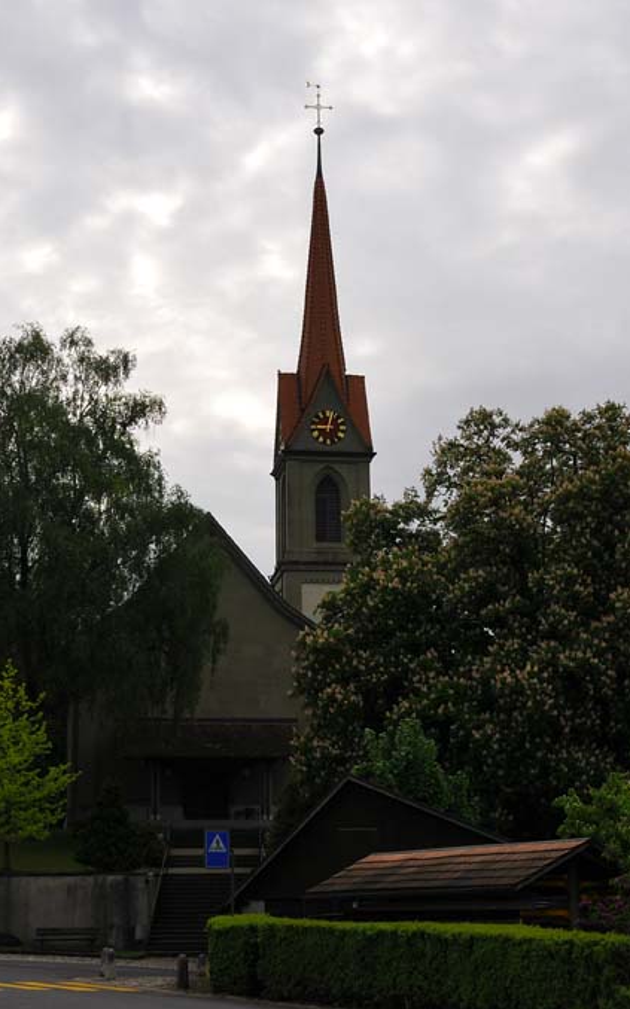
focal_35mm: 60
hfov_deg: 21.6
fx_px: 1650
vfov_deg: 34.0
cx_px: 305
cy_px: 504
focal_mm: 26
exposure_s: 1/400
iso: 200
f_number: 10
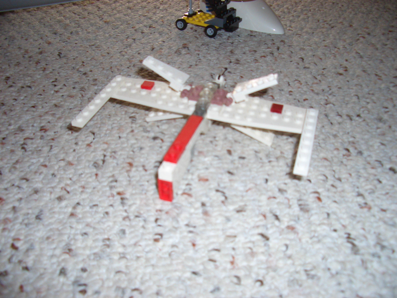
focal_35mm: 35
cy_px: 149
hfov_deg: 52.6
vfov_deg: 40.7
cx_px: 198
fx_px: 401
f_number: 2.6
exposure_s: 1/60
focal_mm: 5.8
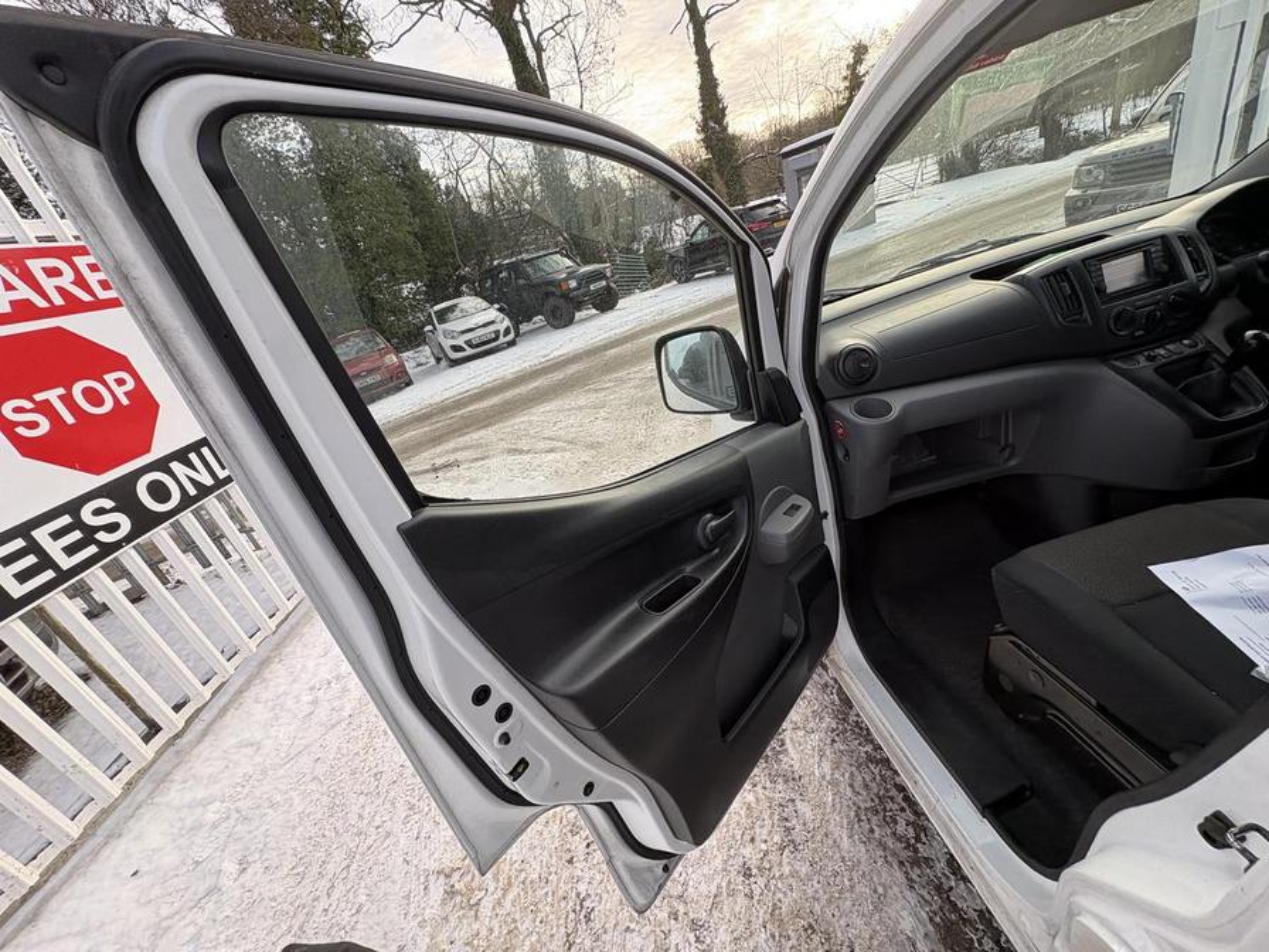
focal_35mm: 14
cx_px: 634
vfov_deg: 85.7
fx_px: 513
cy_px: 476
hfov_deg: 102.1
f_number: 2.2
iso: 50
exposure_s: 1/219
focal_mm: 2.22
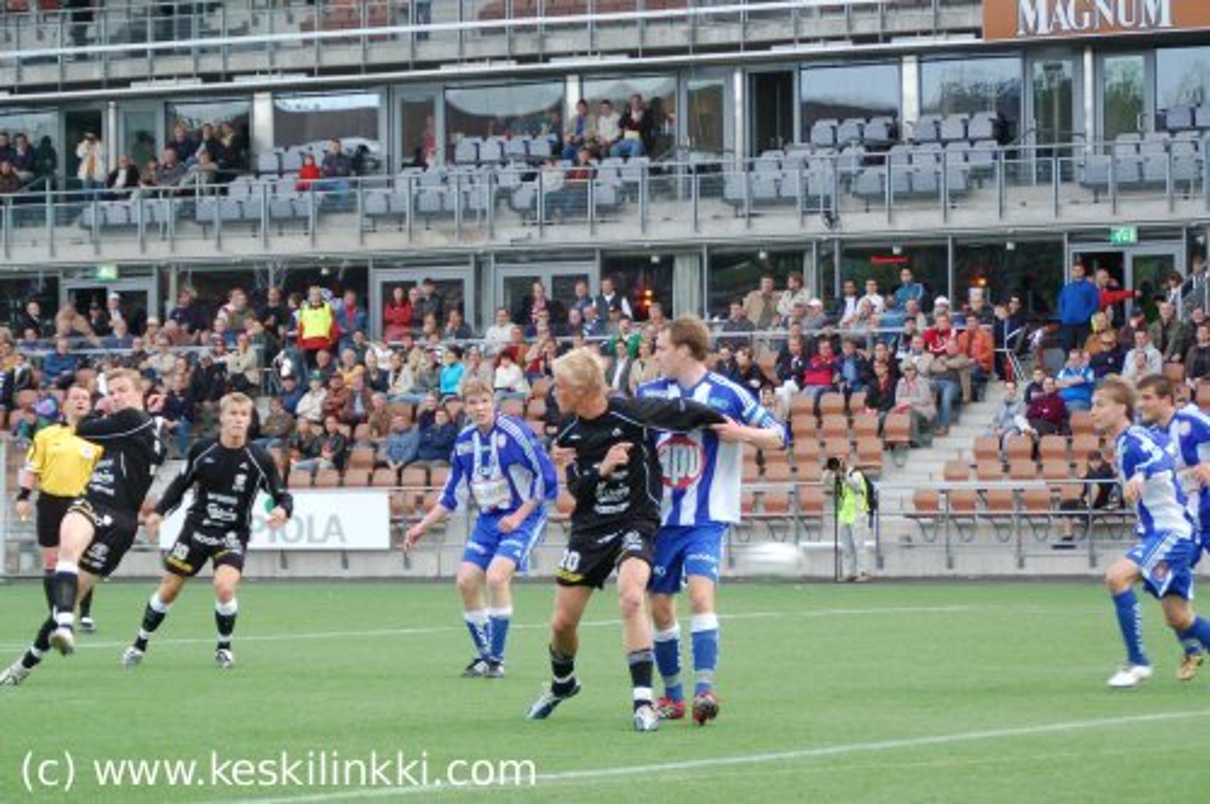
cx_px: 605
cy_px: 402
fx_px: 2769
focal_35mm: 82
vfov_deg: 16.5
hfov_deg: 24.6
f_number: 4
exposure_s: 1/200
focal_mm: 55
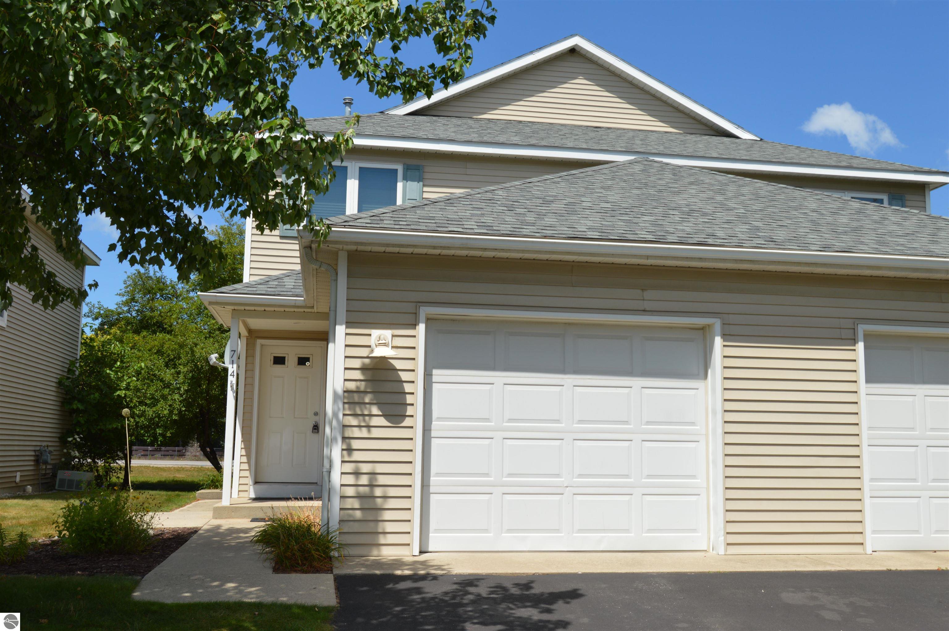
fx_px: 948
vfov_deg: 36.8
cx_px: 474
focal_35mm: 36
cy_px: 316
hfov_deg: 53.2
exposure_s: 1/200
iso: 100
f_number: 10
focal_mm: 24
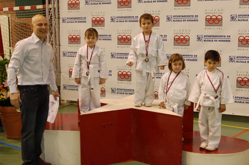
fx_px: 394
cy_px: 82
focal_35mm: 57
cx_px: 124
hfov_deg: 35.1
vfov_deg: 23.7
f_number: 4
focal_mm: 38
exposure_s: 1/30
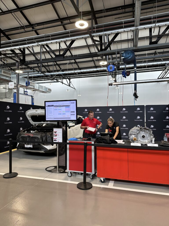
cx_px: 84
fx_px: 156
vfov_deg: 71.6
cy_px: 113
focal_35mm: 24
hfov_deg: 56.8
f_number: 1.78
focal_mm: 6.86
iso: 64
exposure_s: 1/100
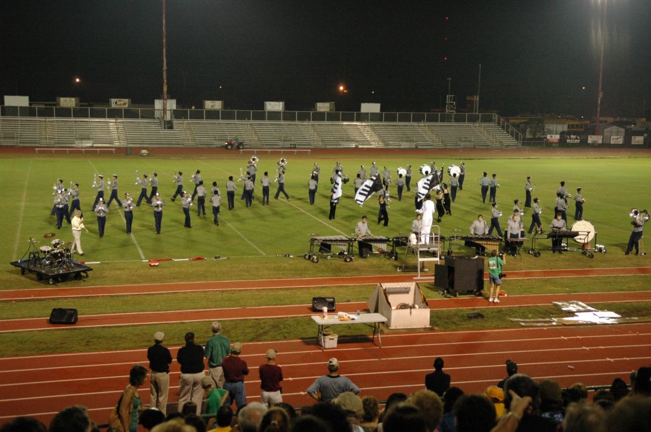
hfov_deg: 38.9
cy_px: 216
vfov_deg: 26.4
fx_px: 921
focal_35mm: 51
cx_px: 326
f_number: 2.8
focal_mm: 34
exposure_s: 1/60
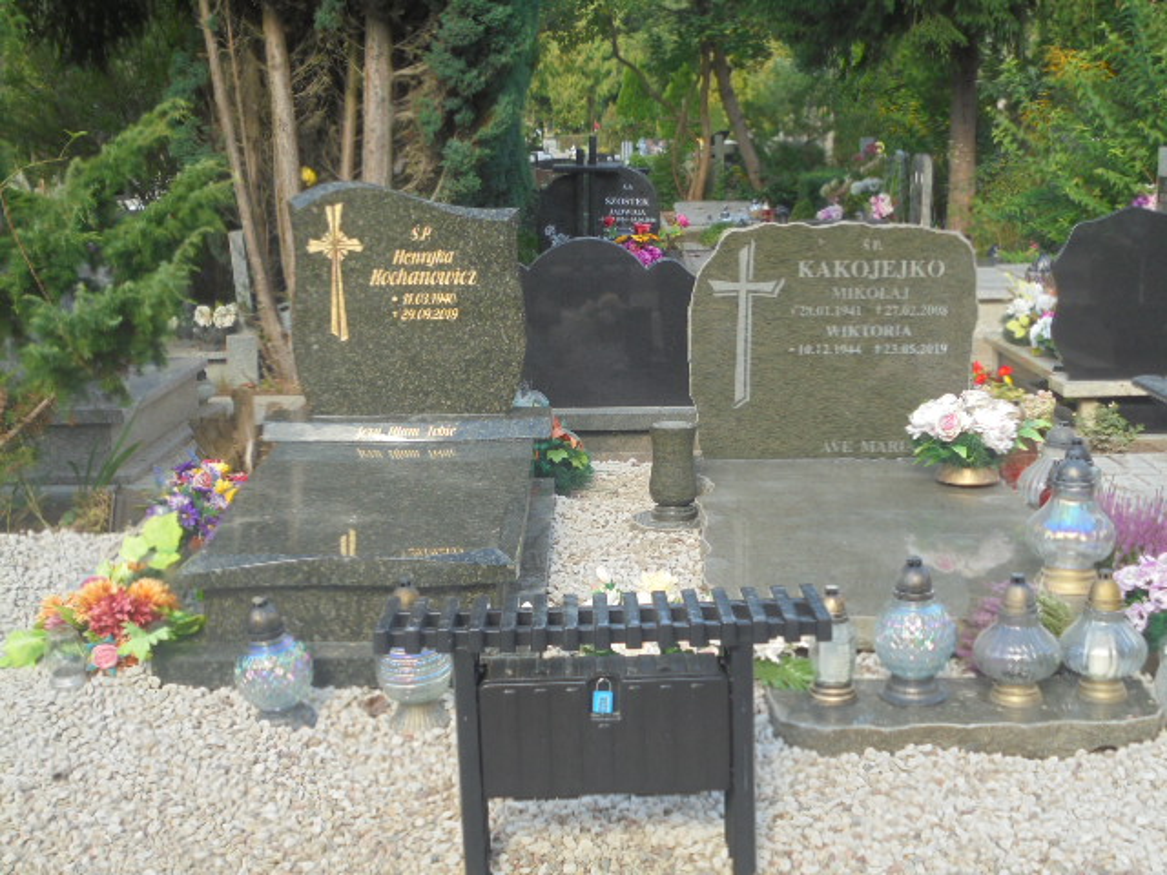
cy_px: 438
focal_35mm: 49
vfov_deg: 29.7
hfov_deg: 38.9
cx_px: 584
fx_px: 1652
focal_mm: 8.9
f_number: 4.8
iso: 100
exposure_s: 1/125
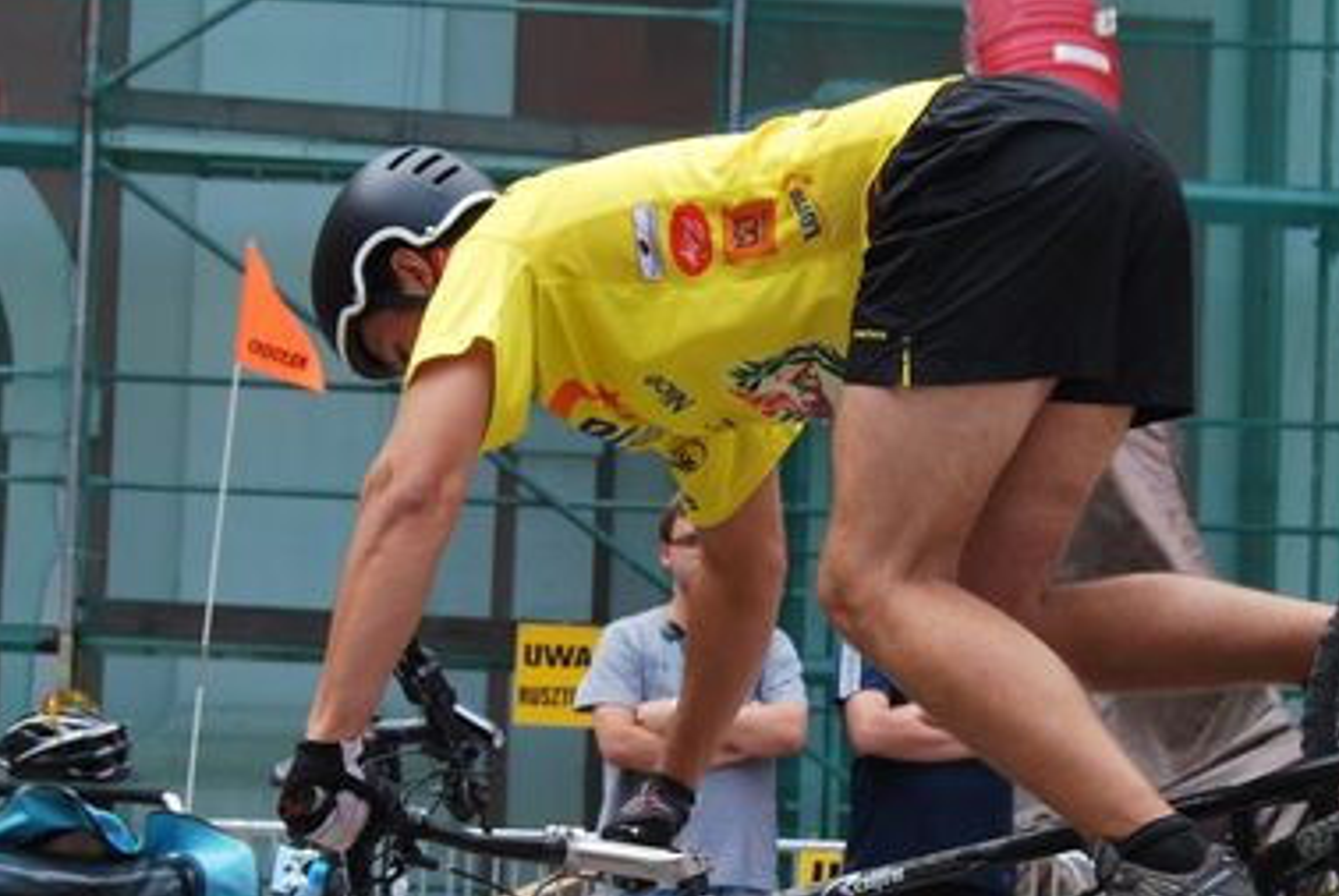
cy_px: 680
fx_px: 4953
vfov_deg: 10.3
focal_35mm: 133
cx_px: 808
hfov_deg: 15.4
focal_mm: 34
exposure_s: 1/125
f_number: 5.6
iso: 100
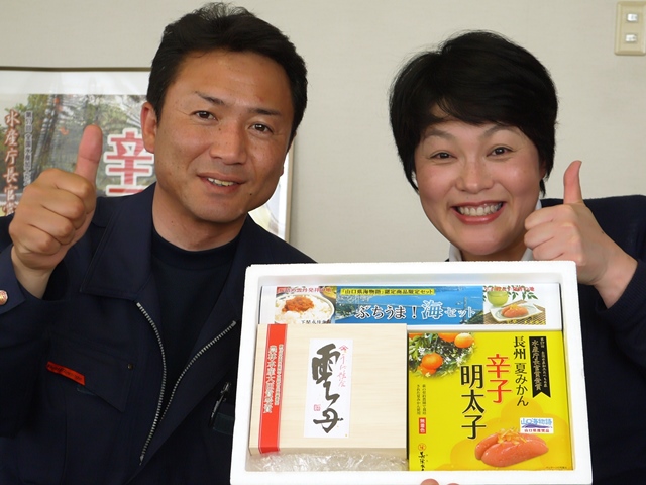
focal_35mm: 50
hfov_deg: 38.2
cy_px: 242
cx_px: 323
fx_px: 933
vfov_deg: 29.1
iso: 200
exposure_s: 1/60
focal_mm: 25
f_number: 5.3
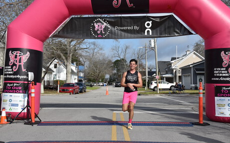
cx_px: 113
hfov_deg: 43.8
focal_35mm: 46
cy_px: 64
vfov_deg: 28.2
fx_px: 286
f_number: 5.6
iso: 100
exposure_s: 1/800
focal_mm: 25
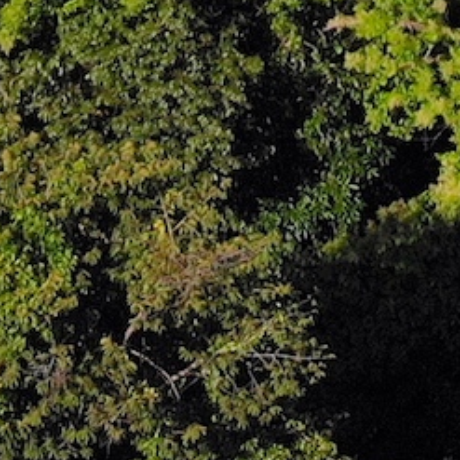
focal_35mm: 165
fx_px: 2481
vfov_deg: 9.2
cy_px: -746
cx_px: -320
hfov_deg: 10.1
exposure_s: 1/1983
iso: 100
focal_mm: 4.5
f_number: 2.8
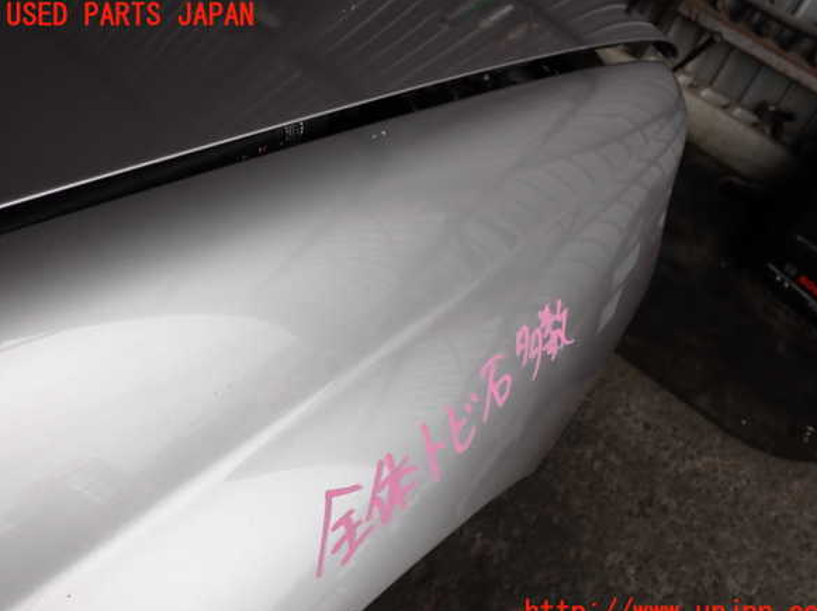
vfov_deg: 45.4
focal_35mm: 31
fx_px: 731
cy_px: 315
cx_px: 420
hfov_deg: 58.4
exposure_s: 1/160
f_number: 3.2
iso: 100
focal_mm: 5.4
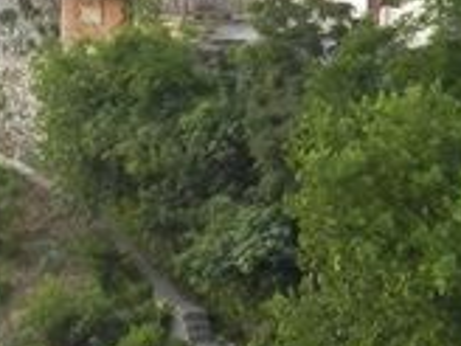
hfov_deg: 9.6
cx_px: -267
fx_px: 2664
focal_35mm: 200
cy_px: -65
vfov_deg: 7.4
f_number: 3.7
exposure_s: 1/60
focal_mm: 5.6
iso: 160
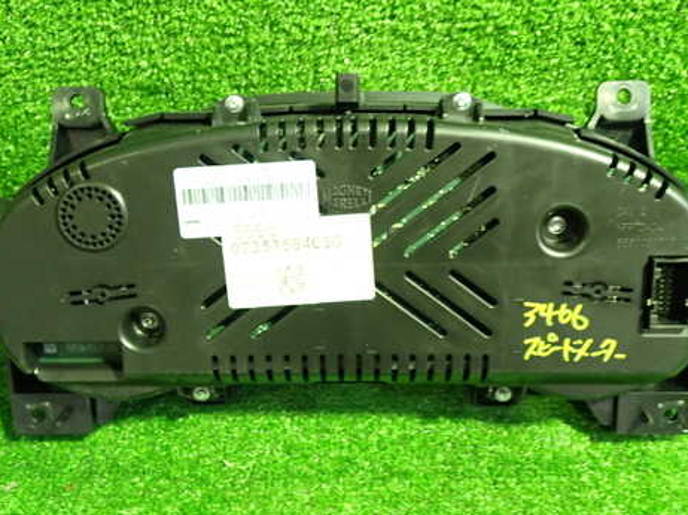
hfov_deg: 47.9
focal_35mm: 39
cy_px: 238
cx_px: 362
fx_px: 775
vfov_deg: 36.8
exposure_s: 1/30
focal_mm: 5.4
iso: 800
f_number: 2.3
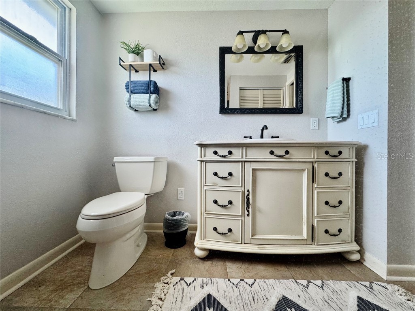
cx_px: 208
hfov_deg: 102.1
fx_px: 168
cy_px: 156
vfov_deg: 85.7
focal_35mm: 14
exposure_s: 1/99
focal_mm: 2.22
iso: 200
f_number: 2.2
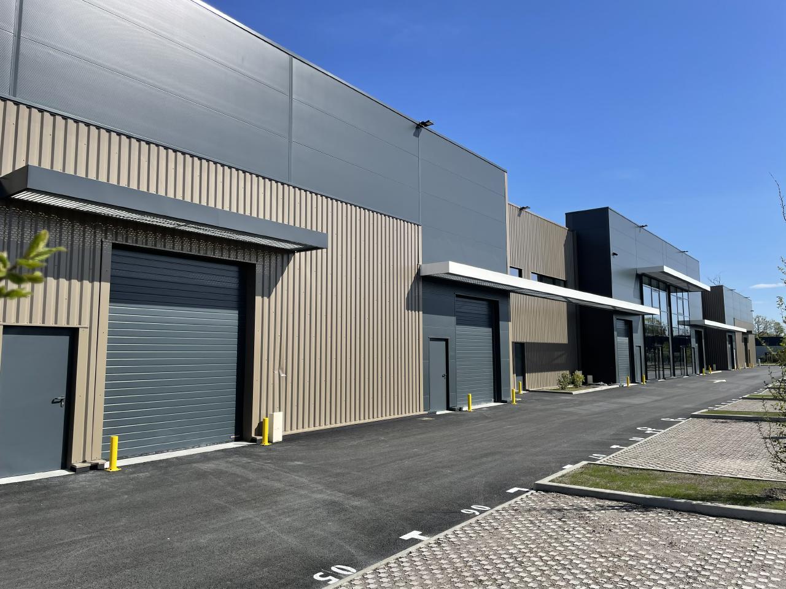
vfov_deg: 53.1
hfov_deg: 67.3
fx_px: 590
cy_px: 294
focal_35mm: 26
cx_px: 393
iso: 32
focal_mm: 4.2
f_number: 1.6
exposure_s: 1/3125
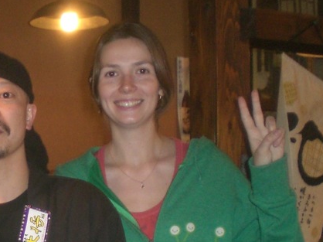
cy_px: 237
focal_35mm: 91
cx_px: -42
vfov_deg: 15.9
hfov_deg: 20.4
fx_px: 849
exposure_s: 1/60
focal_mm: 6.3
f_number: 3.1
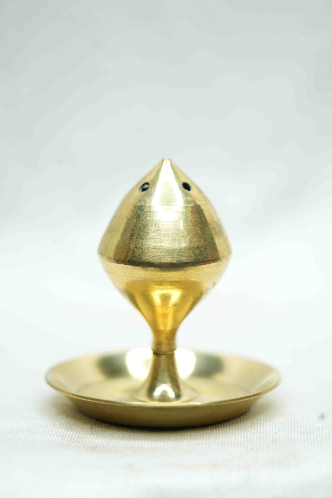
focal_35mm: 105
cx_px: 166
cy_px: 249
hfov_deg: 13.0
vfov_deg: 19.5
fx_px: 1452
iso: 400
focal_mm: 105
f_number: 5.6
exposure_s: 1/80
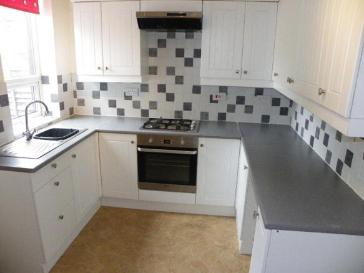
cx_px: 182
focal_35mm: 26
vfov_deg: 53.0
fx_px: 273
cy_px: 136
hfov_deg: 67.3
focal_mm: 4.6
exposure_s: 1/60
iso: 320
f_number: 2.8
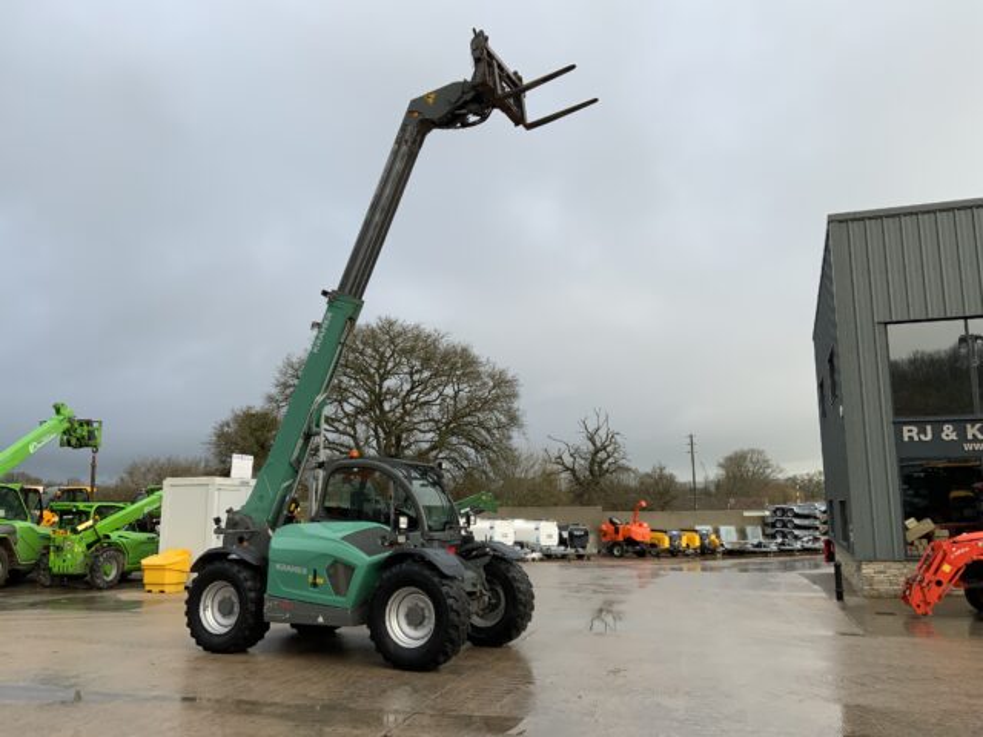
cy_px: 368
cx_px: 492
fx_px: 824
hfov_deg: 61.7
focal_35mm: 29
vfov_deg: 48.2
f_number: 1.8
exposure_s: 1/284
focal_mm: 3
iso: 16
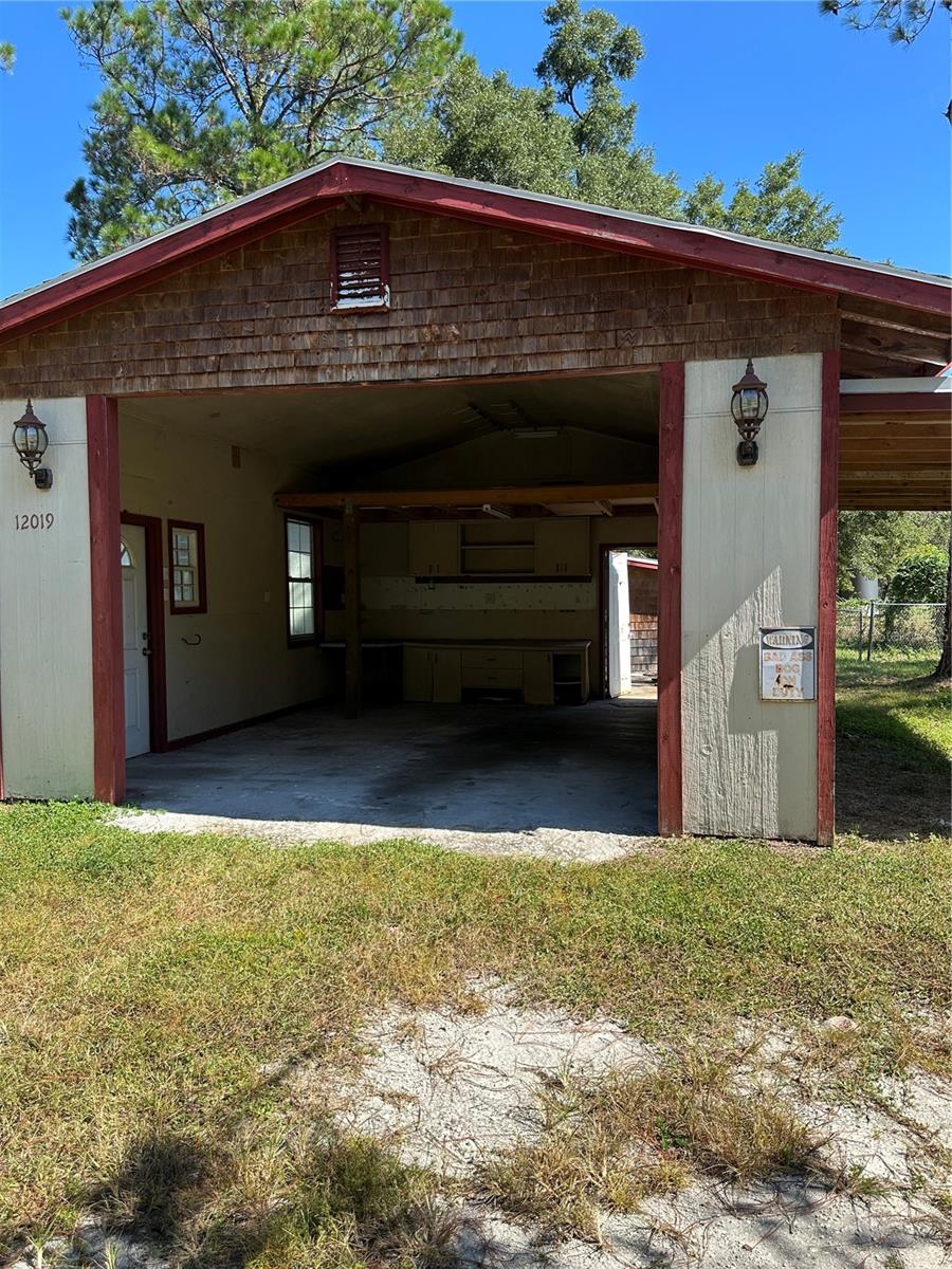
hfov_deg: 56.8
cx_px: 476
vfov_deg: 71.6
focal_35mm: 24
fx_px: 880
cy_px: 634
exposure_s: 1/1692
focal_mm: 6.86
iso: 80
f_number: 1.78
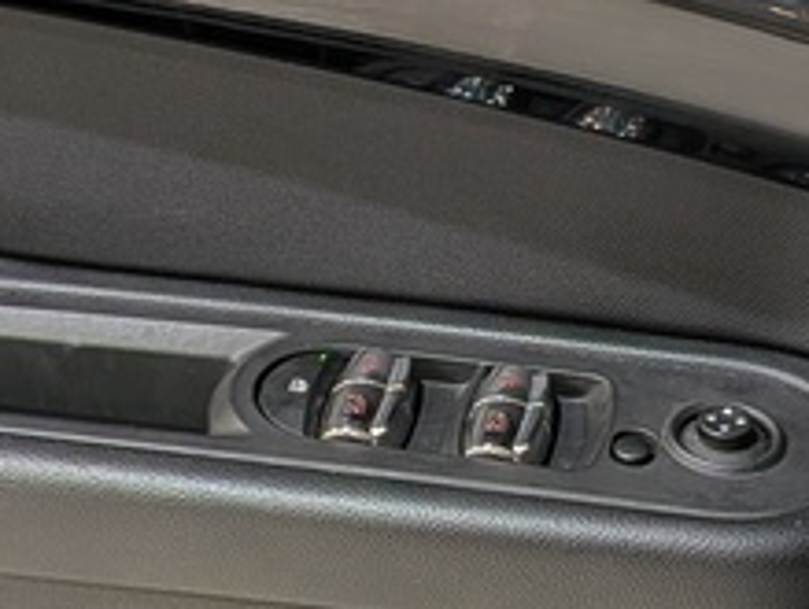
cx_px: 362
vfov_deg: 13.2
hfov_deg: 17.5
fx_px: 2622
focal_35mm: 112
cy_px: 439
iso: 45
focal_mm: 4.53
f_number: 1.7
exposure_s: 1/40
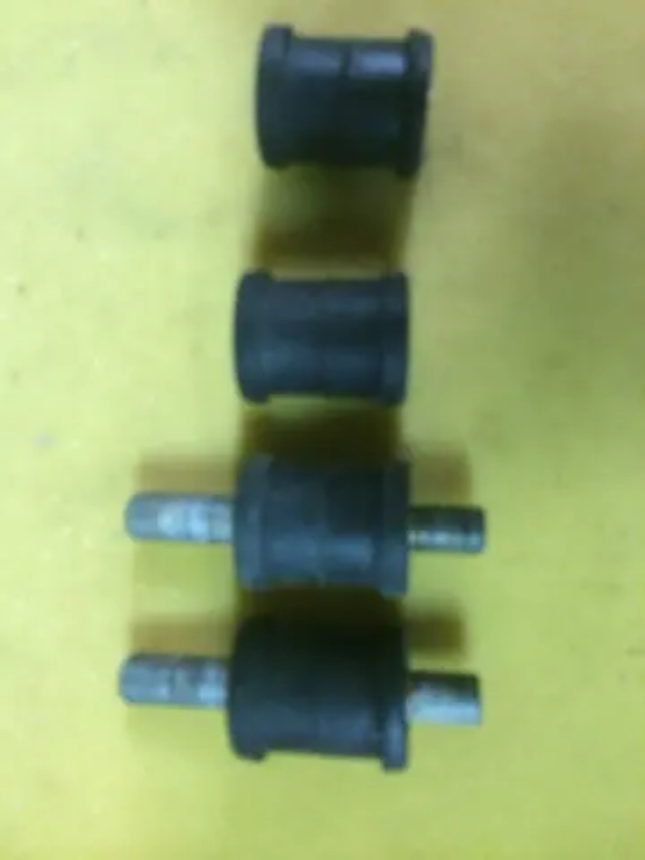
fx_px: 720
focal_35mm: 29
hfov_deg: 48.2
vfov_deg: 61.7
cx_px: 322
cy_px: 430
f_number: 2.2
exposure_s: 1/17
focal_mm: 4.15
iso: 250
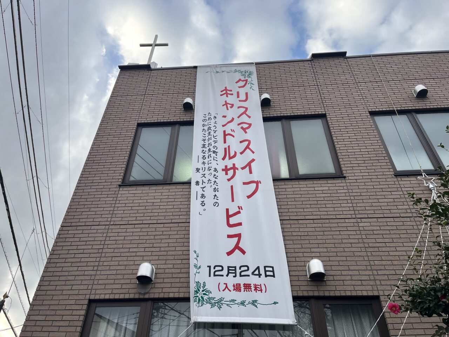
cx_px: 224
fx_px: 337
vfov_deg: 53.1
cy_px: 168
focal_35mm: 26
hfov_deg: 67.3
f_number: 1.6
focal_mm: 5.1
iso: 50
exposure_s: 1/508
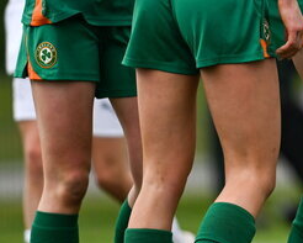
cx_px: 414
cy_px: 7
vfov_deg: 0.8
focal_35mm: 1950
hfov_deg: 1.0
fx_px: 17494
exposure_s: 1/2000
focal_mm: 500
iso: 250
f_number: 4
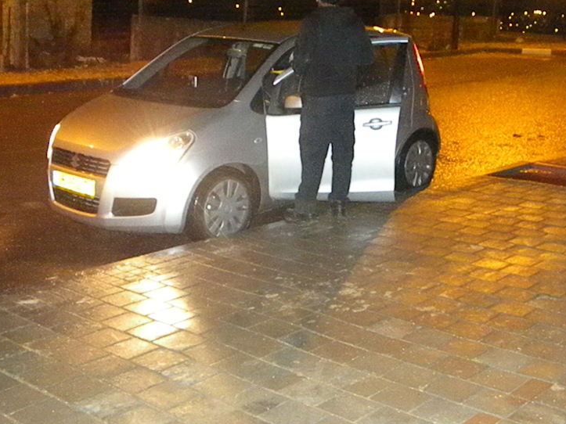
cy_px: 163
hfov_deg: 37.3
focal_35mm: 51
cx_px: 344
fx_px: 834
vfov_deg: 28.5
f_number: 3.7
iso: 3200
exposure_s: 1/30
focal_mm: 6.4
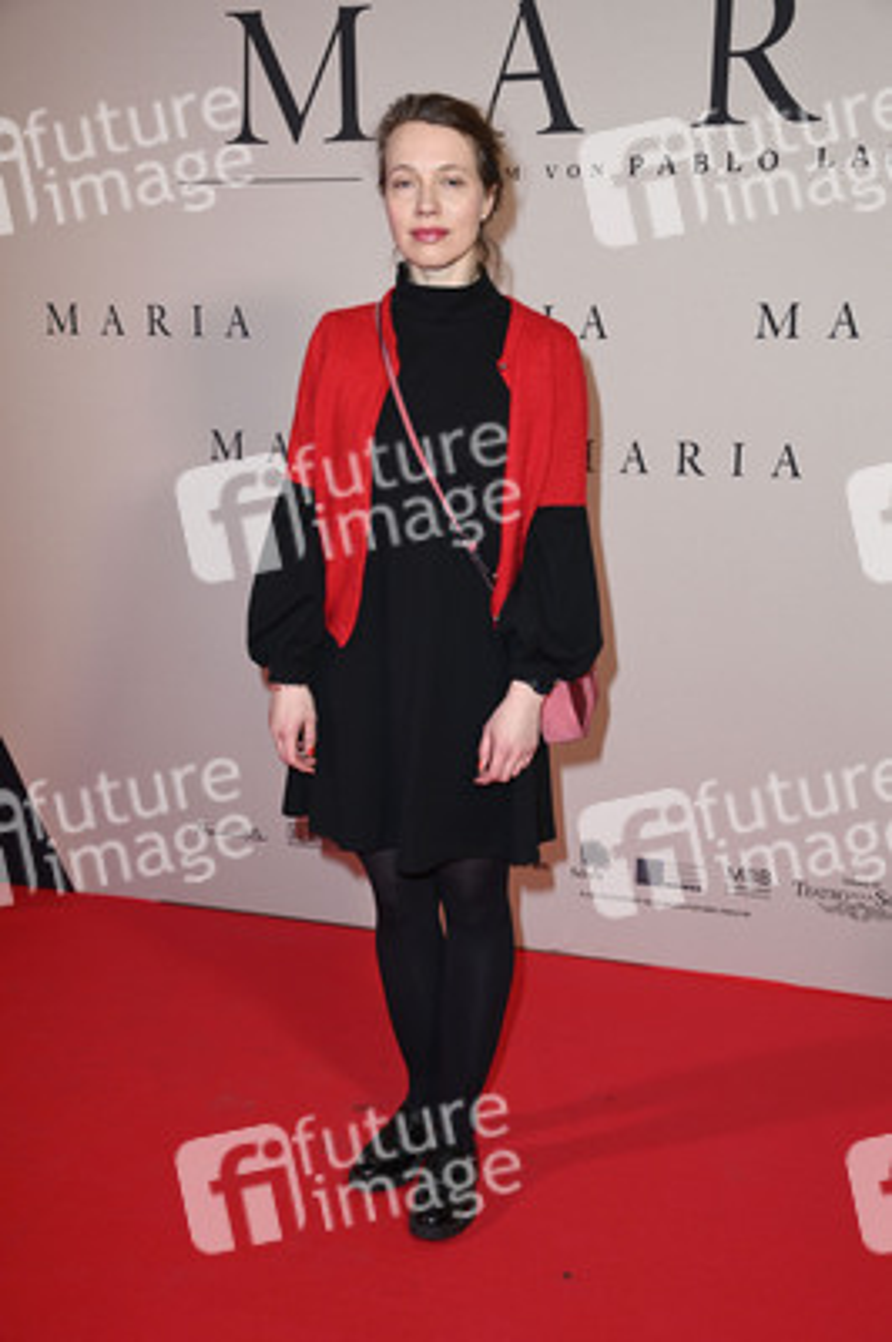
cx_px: 446
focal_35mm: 45
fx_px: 1675
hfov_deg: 29.8
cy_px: 671
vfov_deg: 43.6
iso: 800
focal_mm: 45
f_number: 5.6
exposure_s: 1/200
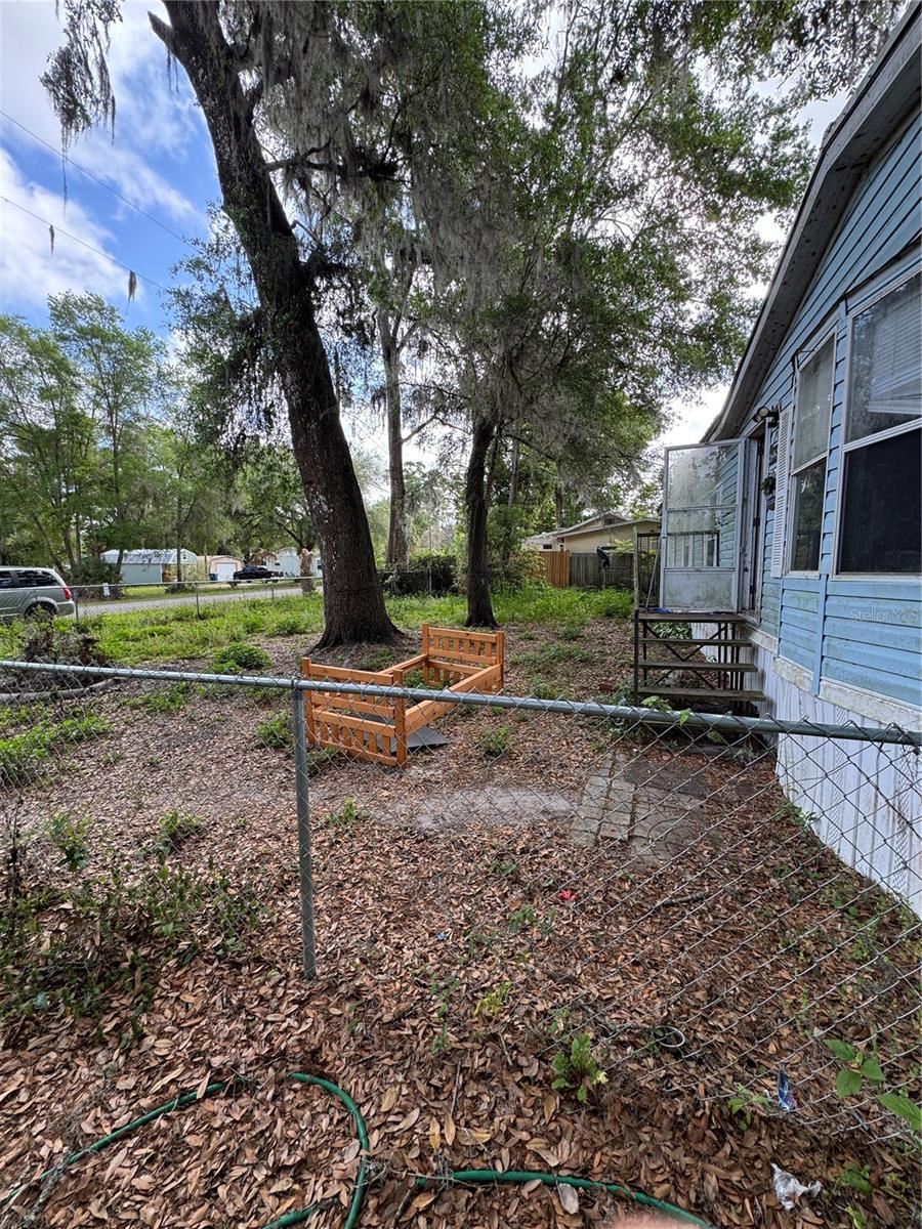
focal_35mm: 14
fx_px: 497
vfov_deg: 102.1
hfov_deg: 85.7
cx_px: 461
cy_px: 614
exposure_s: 1/195
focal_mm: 2.22
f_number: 2.2
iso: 40
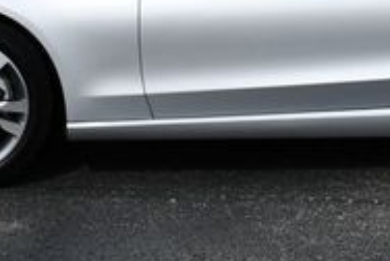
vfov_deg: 8.2
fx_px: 1769
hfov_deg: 12.5
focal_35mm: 163
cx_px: 344
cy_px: -149
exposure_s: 1/320
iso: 100
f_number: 9
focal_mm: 24
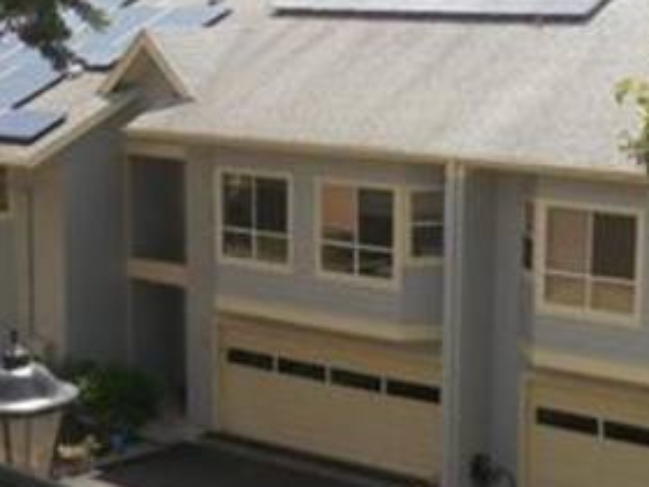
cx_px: 358
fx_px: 1425
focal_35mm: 76
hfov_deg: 25.6
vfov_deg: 19.4
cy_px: 194
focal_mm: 4.2
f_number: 3
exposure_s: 1/400
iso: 80
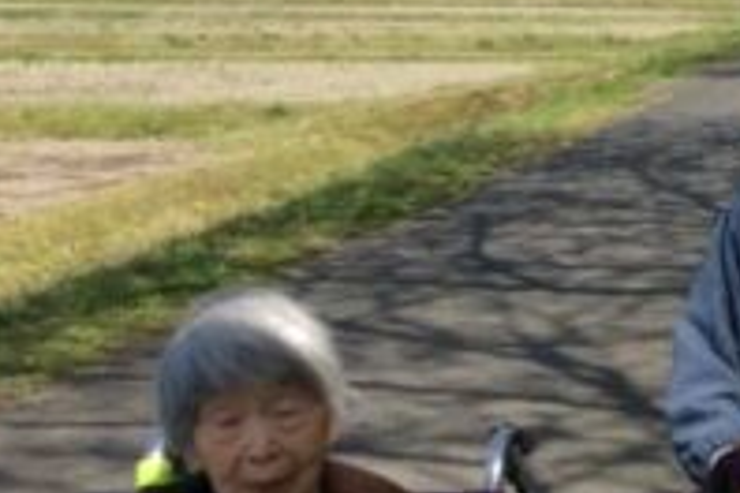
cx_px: 1017
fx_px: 2076
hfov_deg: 18.5
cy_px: 263
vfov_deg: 13.6
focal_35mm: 101
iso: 32
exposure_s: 1/953
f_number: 2.4
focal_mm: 3.3
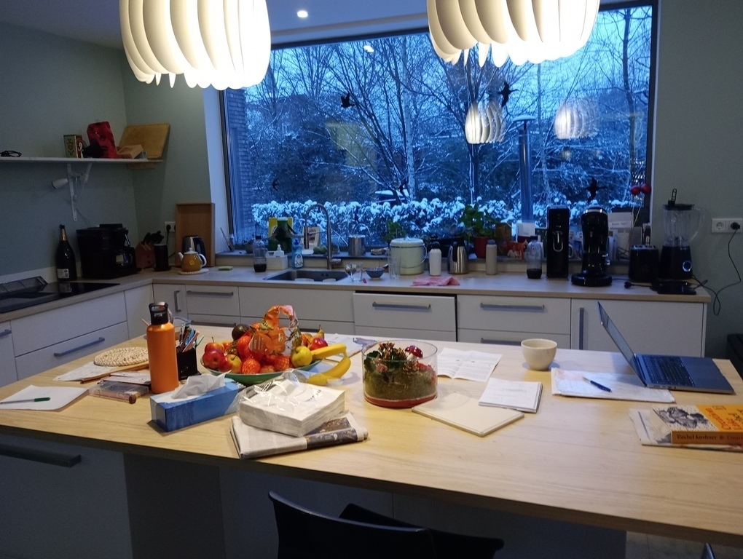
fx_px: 602
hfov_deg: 63.4
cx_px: 372
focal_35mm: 28
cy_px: 280
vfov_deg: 49.9
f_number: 1.8
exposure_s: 1/25
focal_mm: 4.27
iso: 804
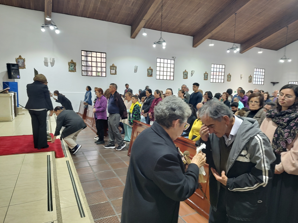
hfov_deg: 73.9
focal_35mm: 23
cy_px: 112
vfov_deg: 58.9
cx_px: 149
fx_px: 198
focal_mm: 5.56
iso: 409
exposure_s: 1/40
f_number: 1.8
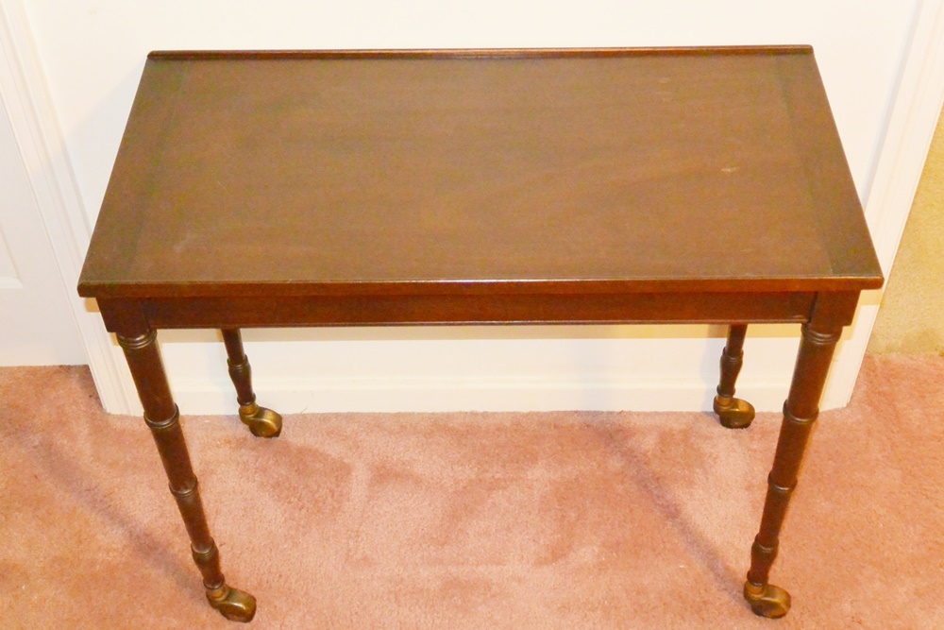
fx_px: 1285
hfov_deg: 40.3
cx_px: 472
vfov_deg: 27.5
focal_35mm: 49
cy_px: 315
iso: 2500
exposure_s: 1/15
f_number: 4.5
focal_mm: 18.2
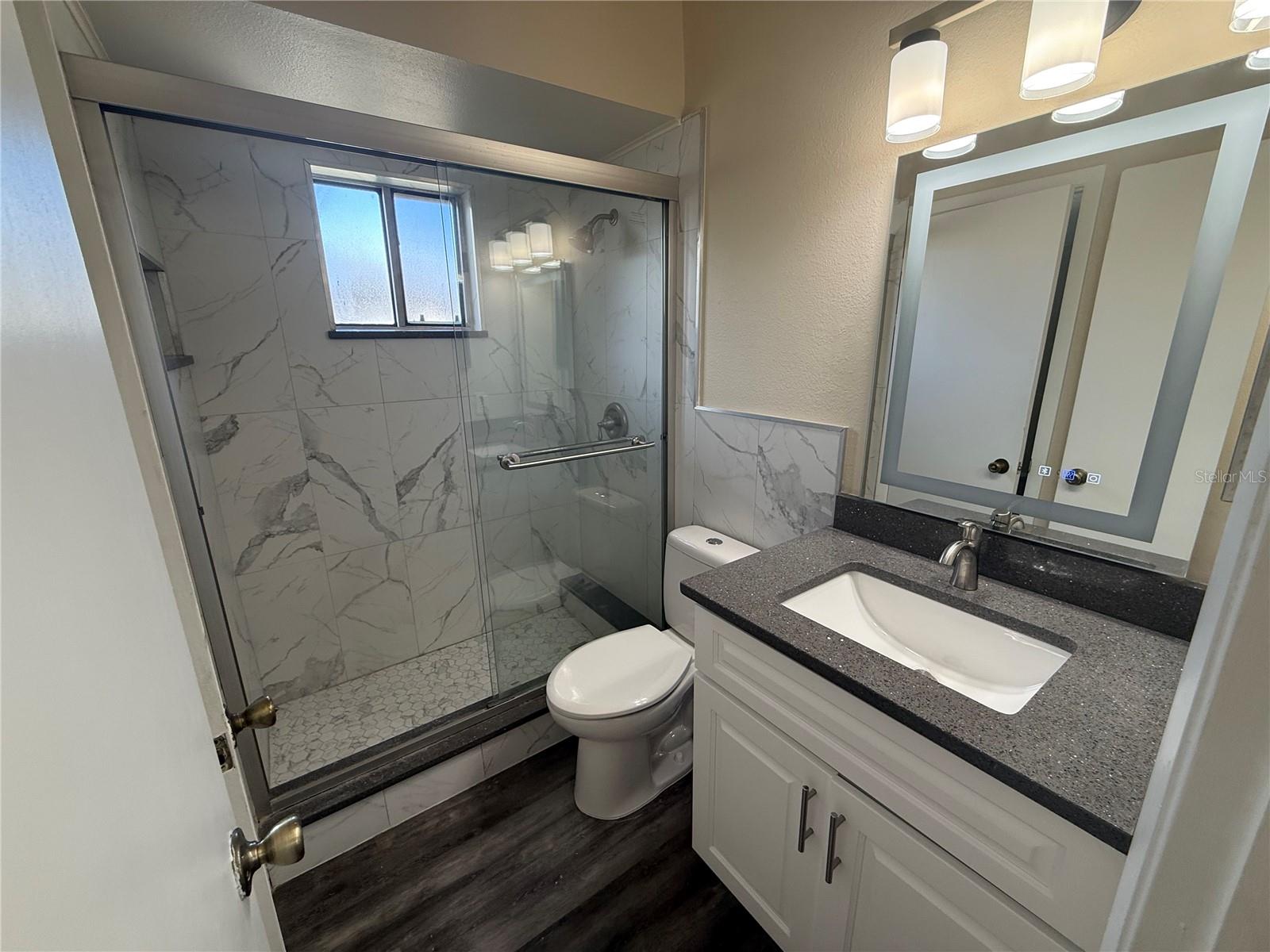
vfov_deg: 85.7
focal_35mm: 14
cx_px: 635
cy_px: 476
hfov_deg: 102.1
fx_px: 514
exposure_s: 1/120
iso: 100
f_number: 2.2
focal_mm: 2.22
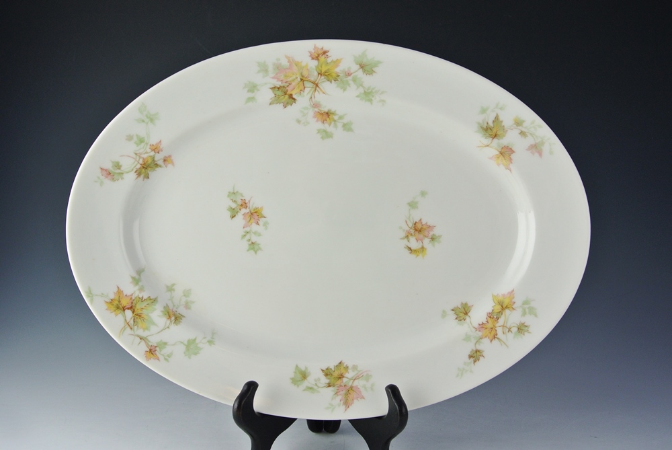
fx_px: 841
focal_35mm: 45
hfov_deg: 43.6
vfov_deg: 29.9
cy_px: 225
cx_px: 336
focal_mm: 16.9
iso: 250
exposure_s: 1/125
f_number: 4.5
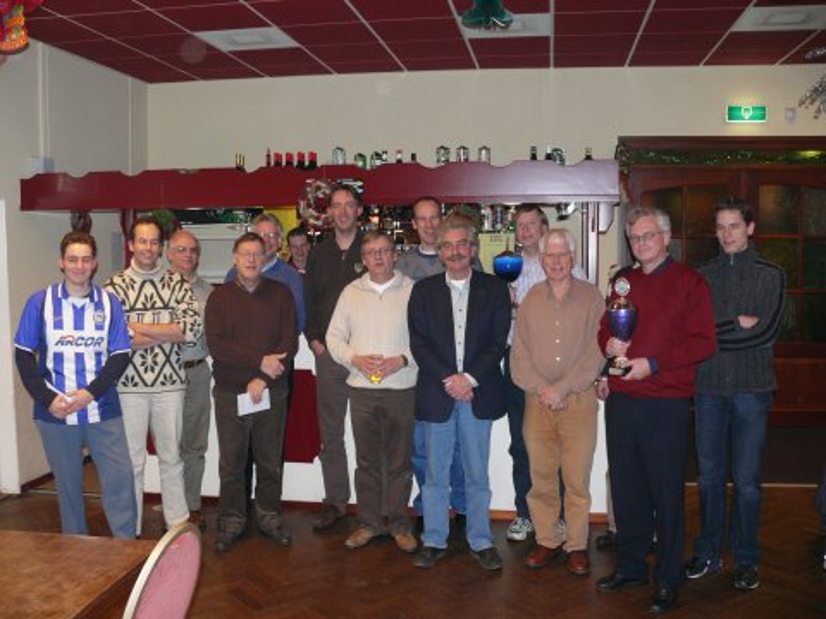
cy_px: 310
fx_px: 835
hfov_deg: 52.6
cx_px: 413
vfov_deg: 40.7
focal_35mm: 35
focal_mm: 7.4
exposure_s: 1/30
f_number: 2.8
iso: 160
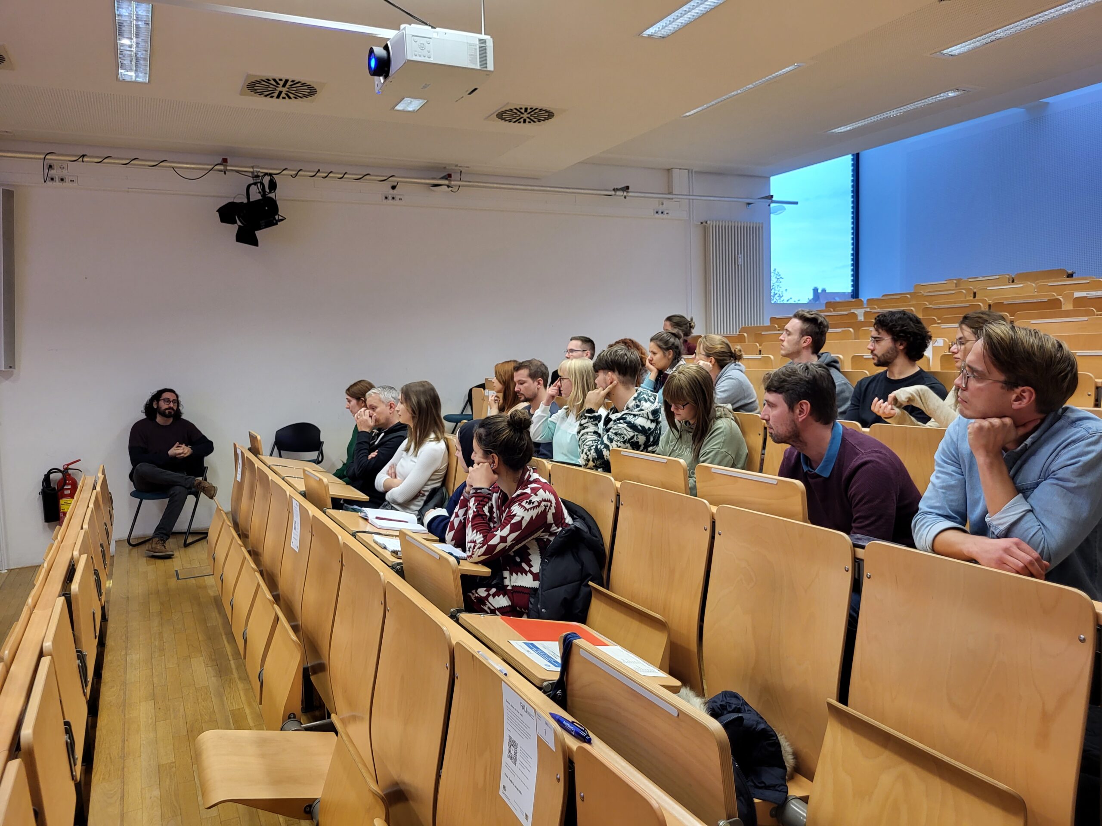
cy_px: 413
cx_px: 551
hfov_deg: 67.3
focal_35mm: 26
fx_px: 828
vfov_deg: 53.1
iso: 250
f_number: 1.8
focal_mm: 5.4
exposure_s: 1/50
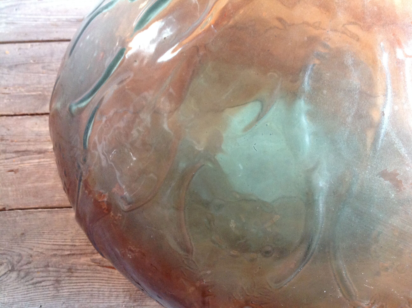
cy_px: 154
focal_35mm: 35
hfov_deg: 52.7
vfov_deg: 40.6
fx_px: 416
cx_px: 206
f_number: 2.4
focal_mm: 4.28
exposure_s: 1/15
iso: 250
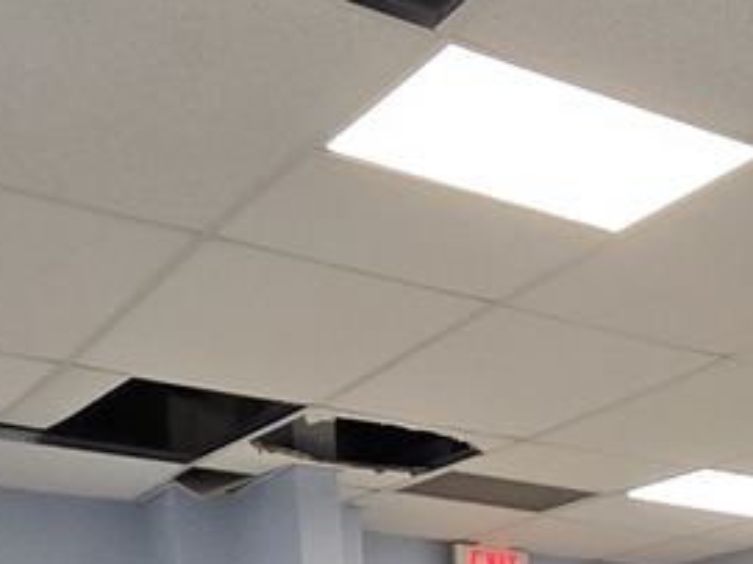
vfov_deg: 16.6
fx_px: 1500
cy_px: 1097
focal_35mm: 69
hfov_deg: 22.5
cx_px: 1159
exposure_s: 1/60
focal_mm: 2.2
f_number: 2.2
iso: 100
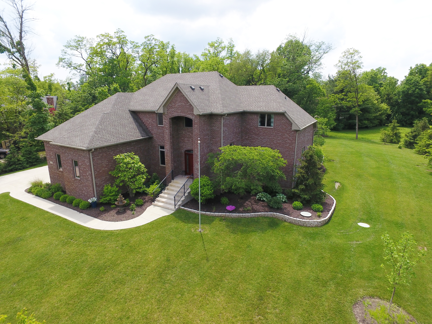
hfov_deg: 81.7
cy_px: 162
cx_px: 216
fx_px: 250
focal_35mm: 20
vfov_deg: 66.0
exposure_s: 1/606
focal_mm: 3.61
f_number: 2.8
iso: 100
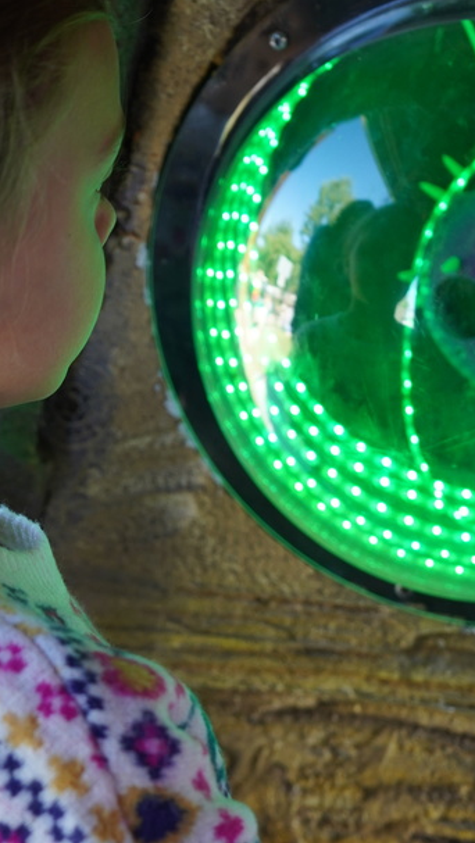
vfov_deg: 25.5
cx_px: 174
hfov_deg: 14.6
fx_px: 1856
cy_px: 554
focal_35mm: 83
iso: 800
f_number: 4.5
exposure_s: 1/160
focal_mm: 47
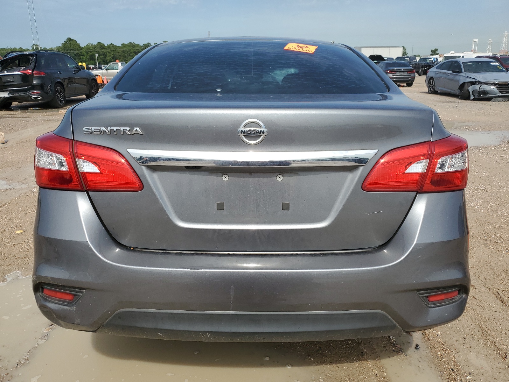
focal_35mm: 26
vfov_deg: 53.1
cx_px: 254
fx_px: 382
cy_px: 191
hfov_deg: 67.3
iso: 50
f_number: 1.5
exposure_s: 1/3333
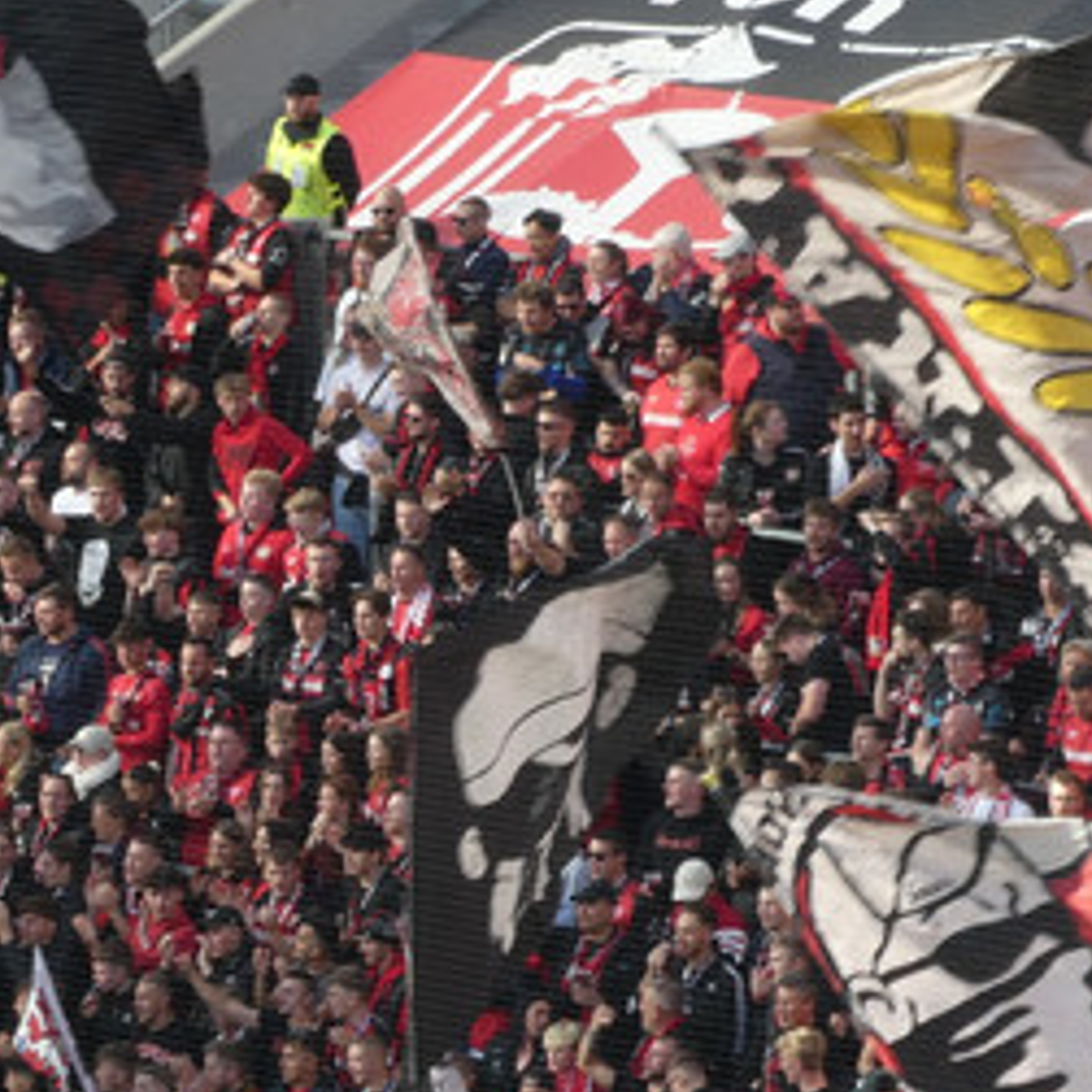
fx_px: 20094
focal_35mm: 563
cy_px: 670
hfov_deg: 3.1
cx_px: 348
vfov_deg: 3.1
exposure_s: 1/100
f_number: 5.6
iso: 80
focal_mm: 44.8
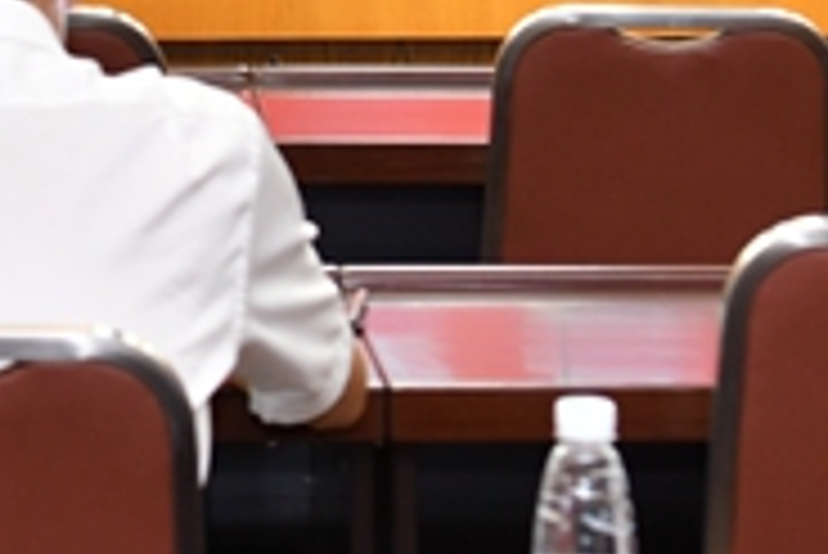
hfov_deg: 9.0
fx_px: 5225
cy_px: -604
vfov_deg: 5.9
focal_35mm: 227
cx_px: 130
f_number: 4
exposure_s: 1/125
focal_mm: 48
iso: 800
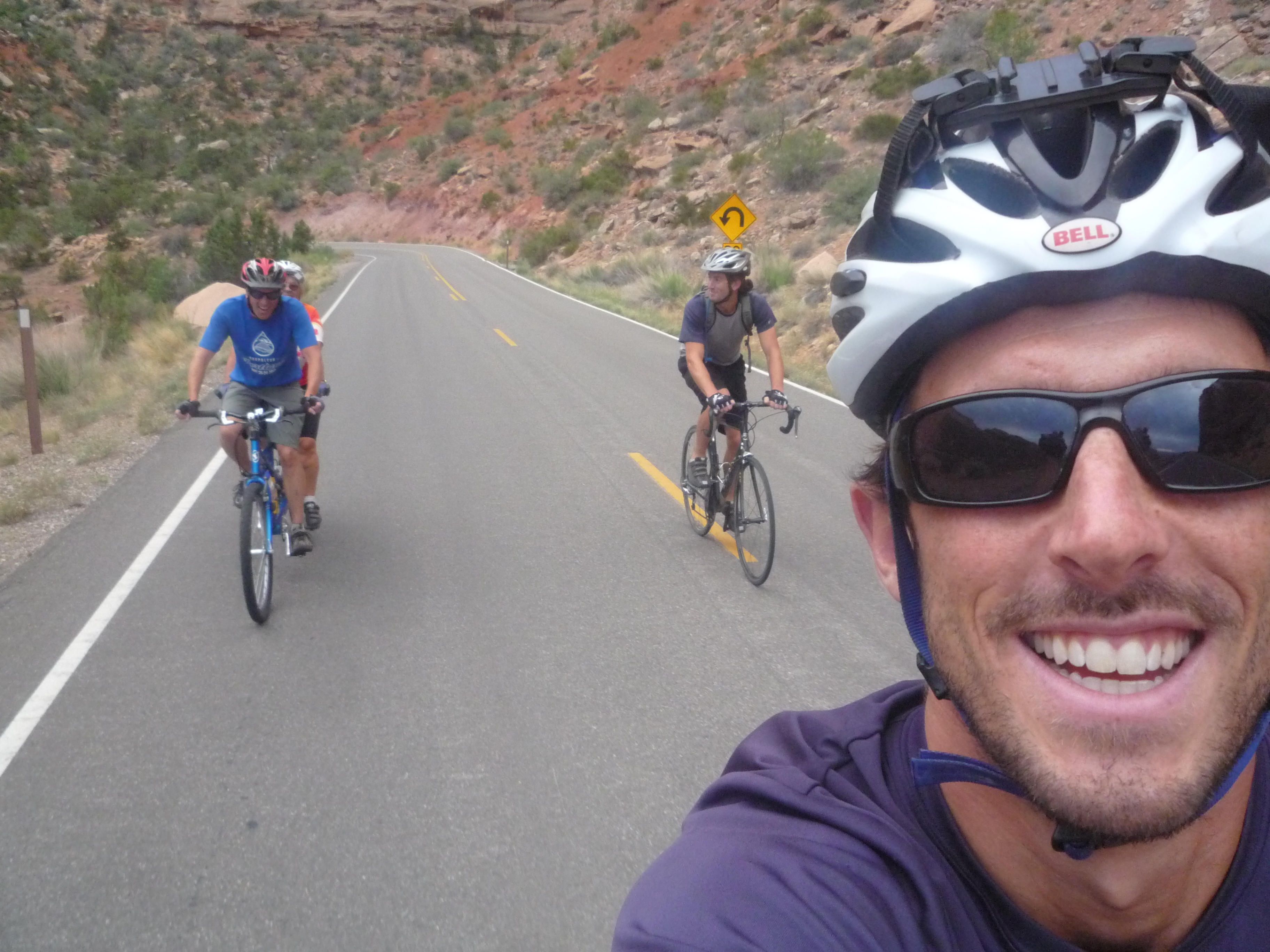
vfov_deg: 46.8
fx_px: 1101
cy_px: 476
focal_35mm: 30
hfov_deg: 60.0
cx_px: 635
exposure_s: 1/200
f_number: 3.3
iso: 400
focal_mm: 5.2
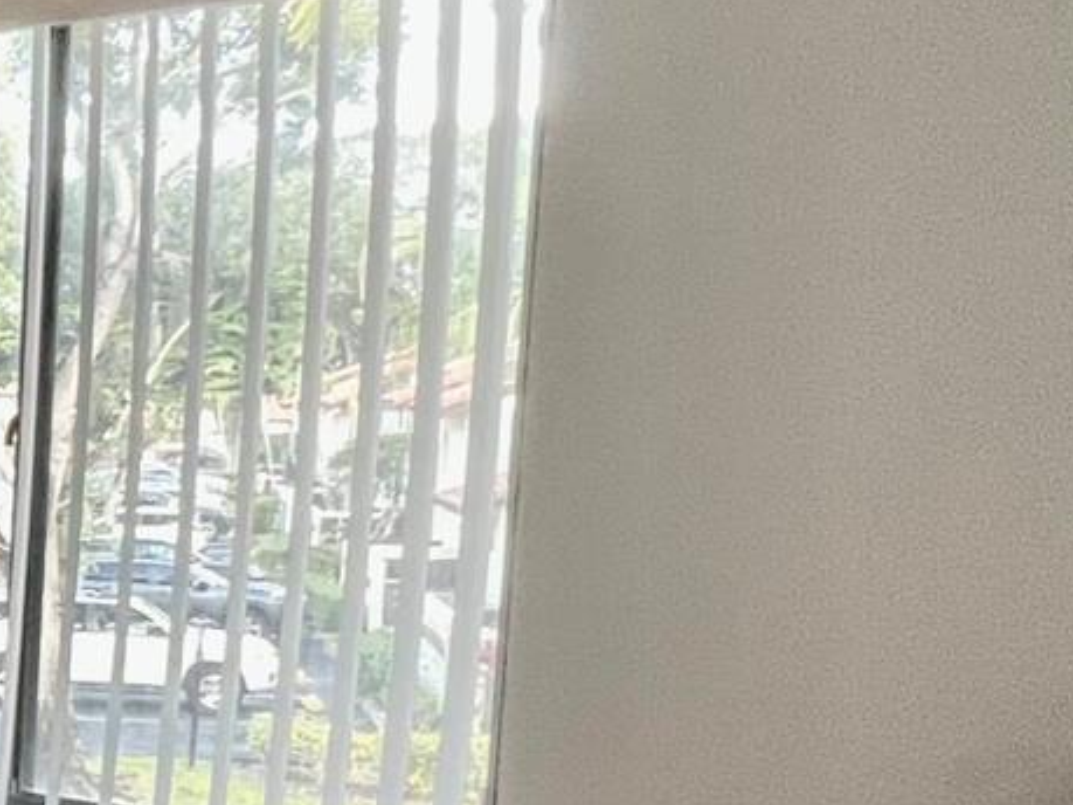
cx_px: -746
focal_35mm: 58
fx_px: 1797
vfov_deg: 25.0
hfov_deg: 22.8
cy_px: 587
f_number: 1.8
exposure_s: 1/60
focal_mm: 1.57
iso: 200
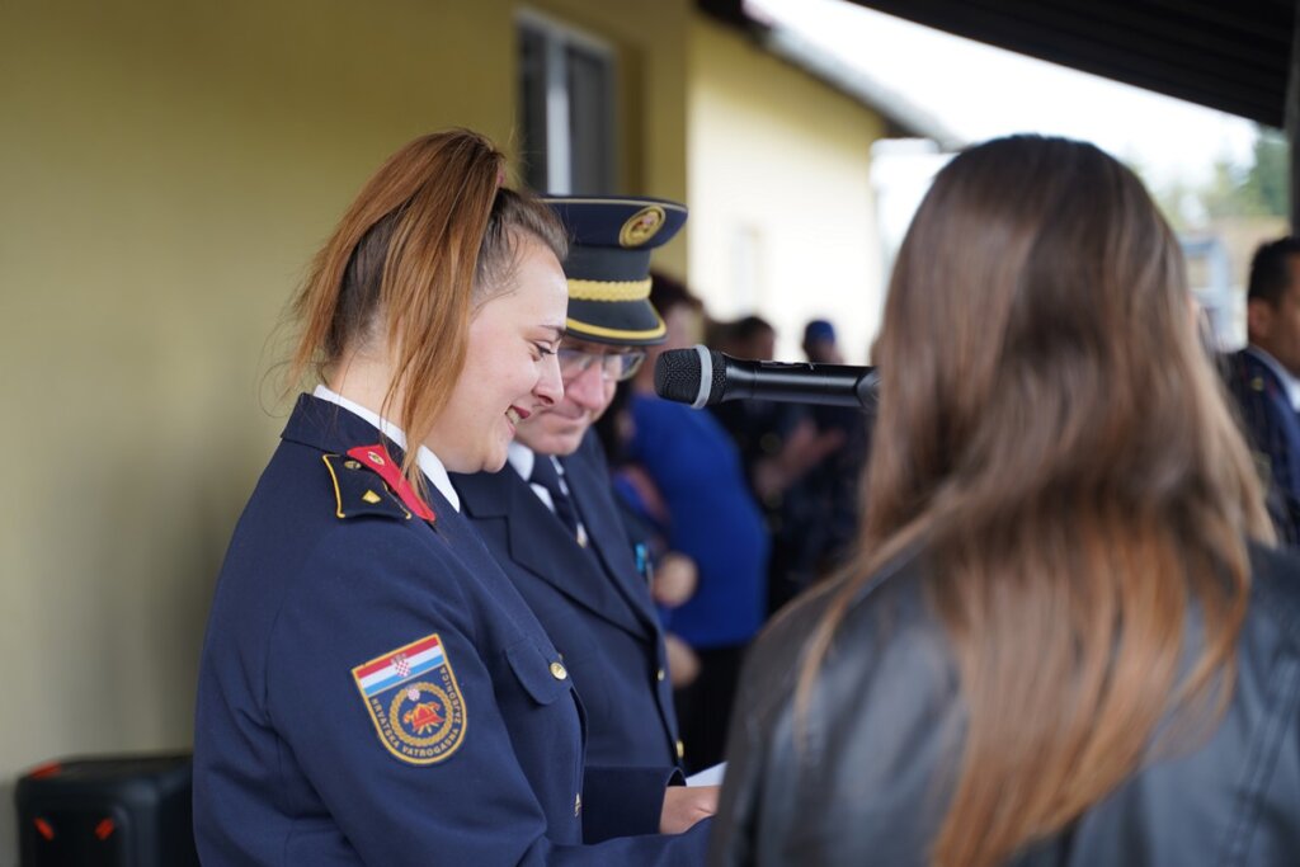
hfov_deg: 31.0
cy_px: 434
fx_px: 2347
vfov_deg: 20.9
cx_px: 650
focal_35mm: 65
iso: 100
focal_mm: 65
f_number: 2.8
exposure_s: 1/50
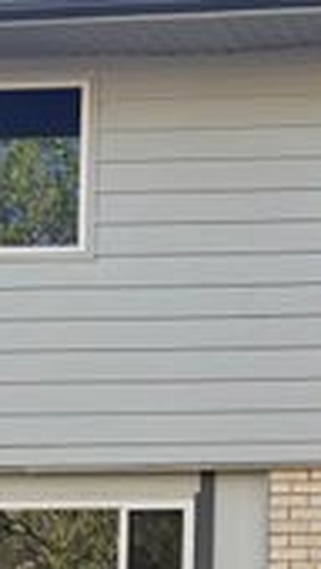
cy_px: 504
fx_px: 1162
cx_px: 395
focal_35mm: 77
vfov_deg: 26.6
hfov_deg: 15.1
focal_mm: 6.76
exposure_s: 1/604
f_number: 1.78
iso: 80
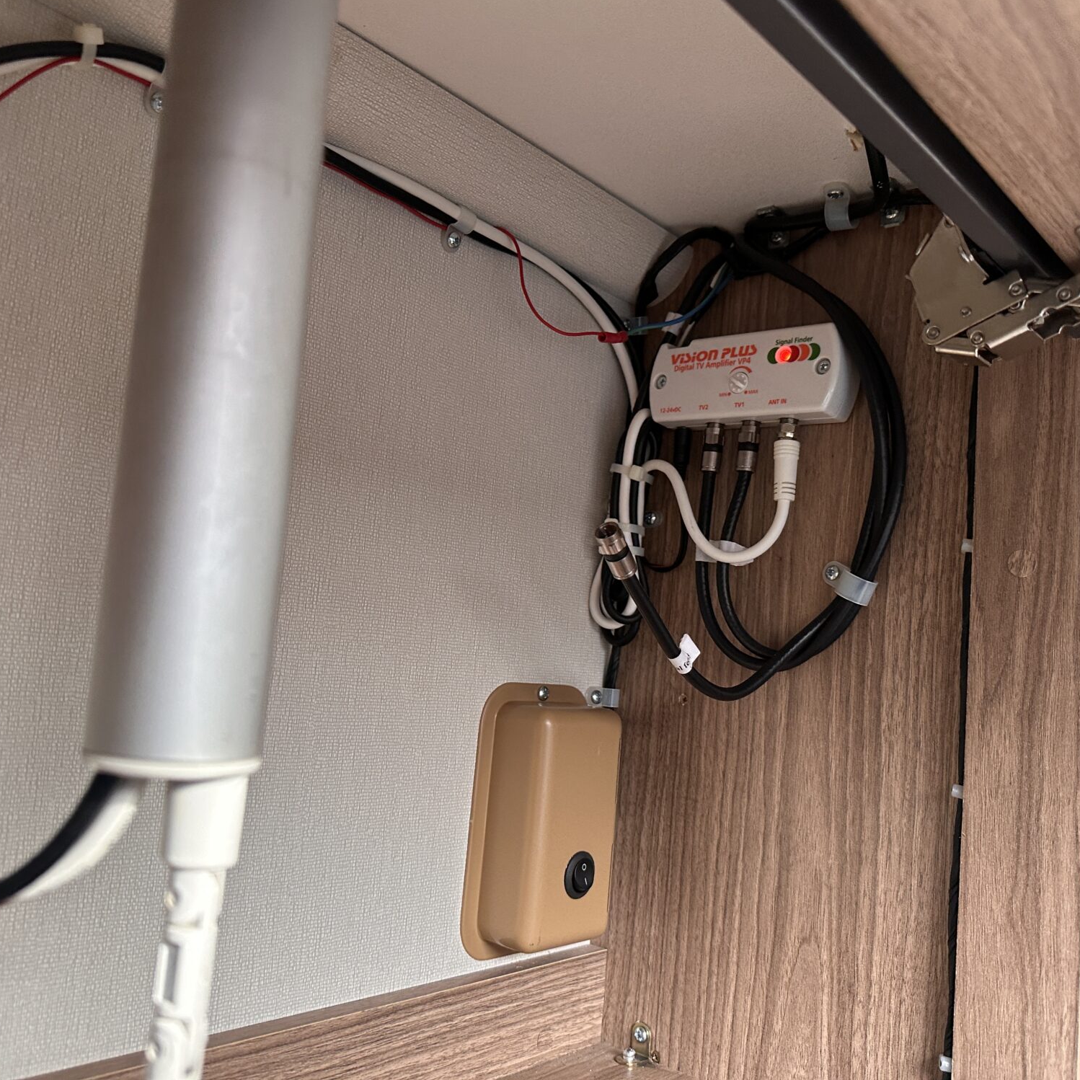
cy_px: 527
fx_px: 1024
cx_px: 531
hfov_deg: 55.6
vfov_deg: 55.6
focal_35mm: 29
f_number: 1.78
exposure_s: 1/70
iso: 250
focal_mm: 6.86
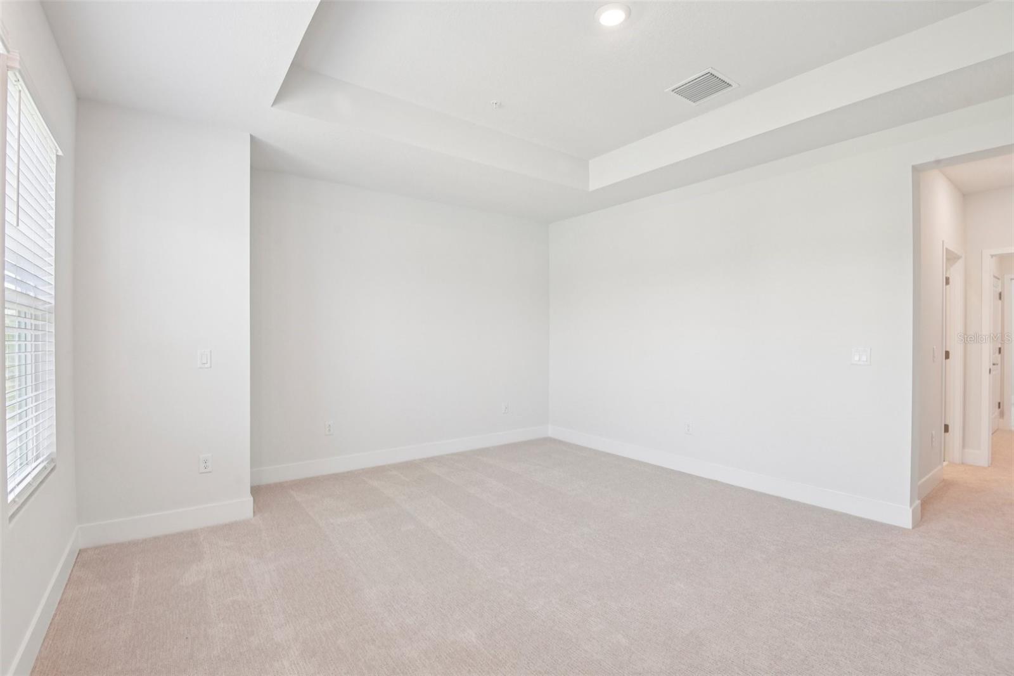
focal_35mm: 16
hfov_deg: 96.7
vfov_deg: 73.7
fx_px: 451
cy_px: 338
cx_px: 507
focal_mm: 16
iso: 400
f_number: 8
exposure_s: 1/30
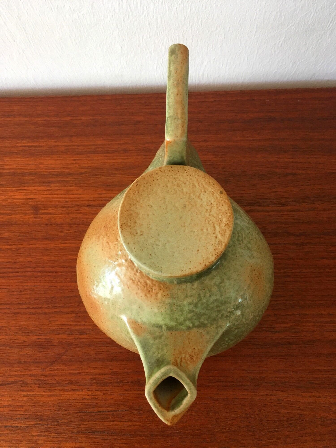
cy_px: 224
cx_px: 168
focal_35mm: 29
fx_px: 375
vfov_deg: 61.7
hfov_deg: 48.2
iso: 50
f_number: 2.2
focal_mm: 4.15
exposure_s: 1/33
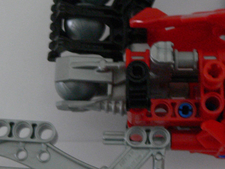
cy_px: 43
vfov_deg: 18.1
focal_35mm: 81
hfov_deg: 24.1
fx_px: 527
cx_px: 119
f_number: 2.8
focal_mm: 7.4
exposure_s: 1/6
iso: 200
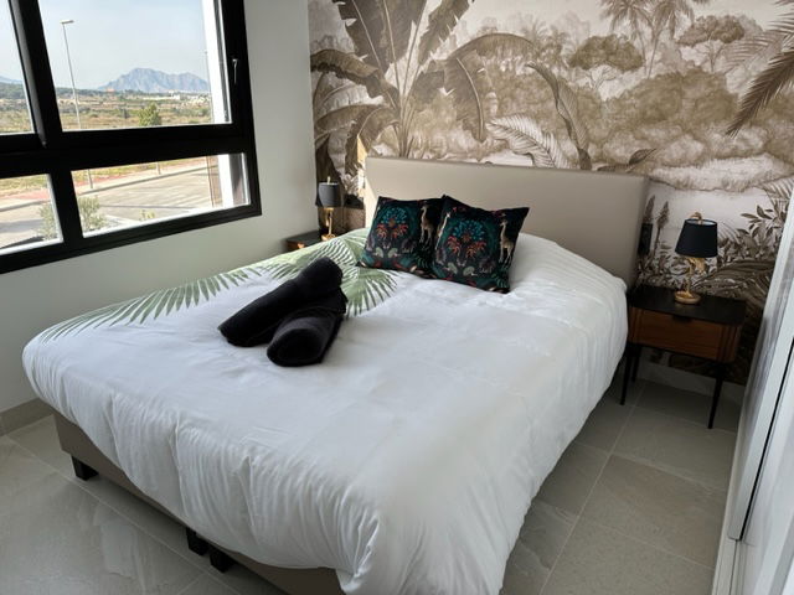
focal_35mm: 24
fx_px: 550
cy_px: 298
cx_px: 397
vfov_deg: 56.8
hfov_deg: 71.6
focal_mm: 6.86
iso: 80
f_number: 1.78
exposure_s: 1/672
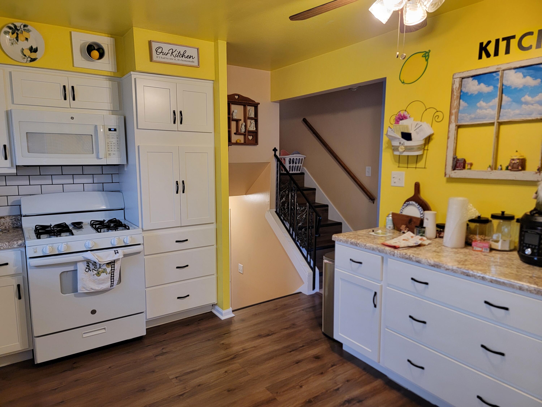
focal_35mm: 24
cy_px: 204
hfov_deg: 71.6
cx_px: 271
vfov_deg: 56.8
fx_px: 376
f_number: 1.8
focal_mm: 6.7
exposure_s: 1/60
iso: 160
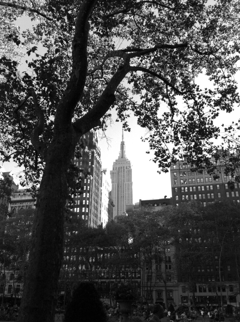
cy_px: 161
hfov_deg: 40.6
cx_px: 120
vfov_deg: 52.7
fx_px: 324
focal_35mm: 35
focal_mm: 3.85
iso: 80
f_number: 2.8
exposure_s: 1/372
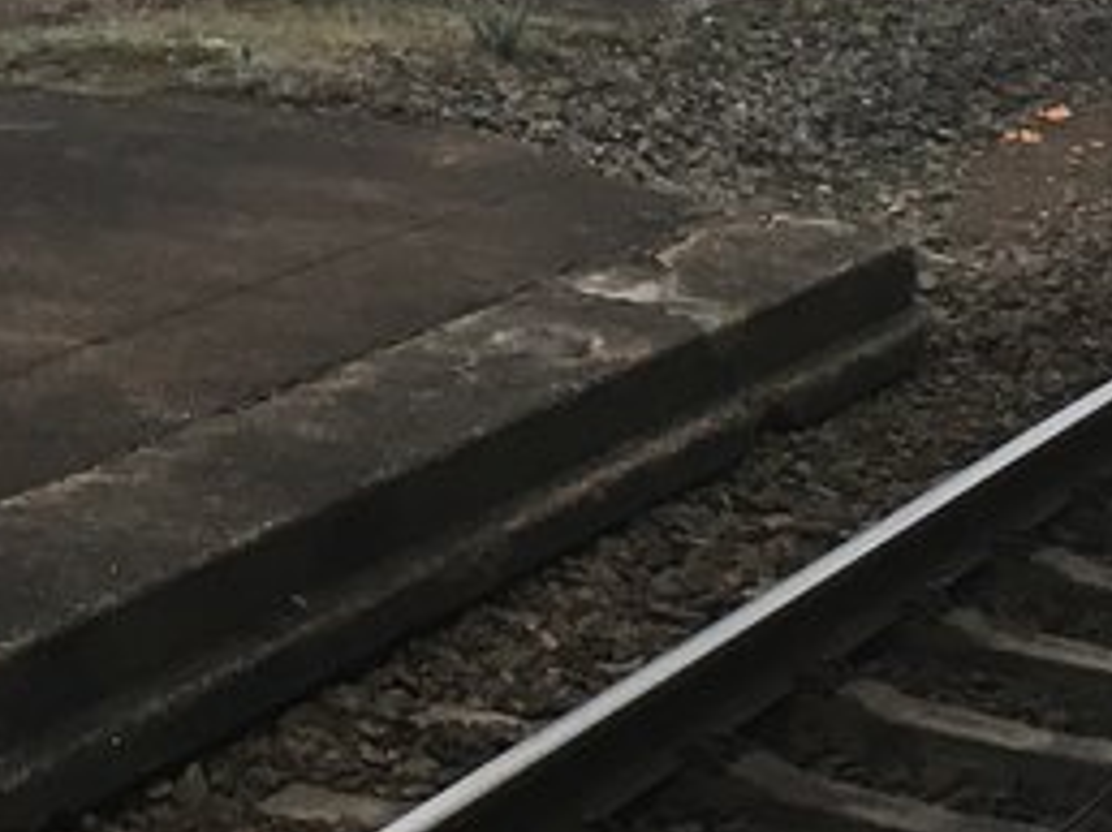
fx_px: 4333
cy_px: 13
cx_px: 65
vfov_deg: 10.9
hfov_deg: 14.4
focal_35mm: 135
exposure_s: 1/33
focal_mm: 4.15
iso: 32
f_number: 2.2
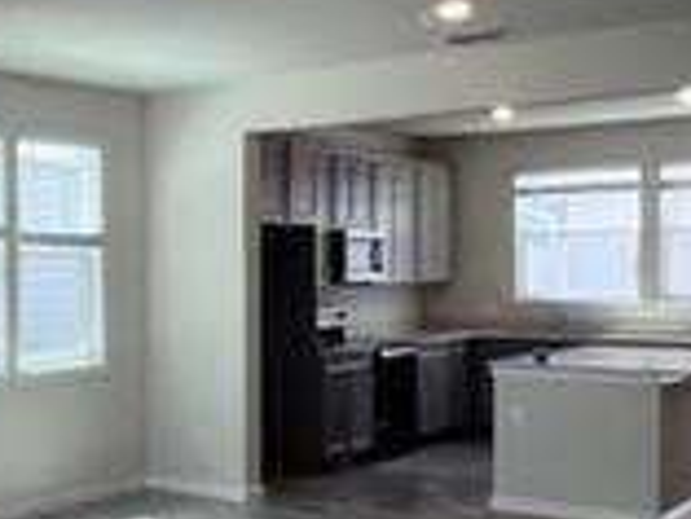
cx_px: -277
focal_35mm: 53
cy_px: 286
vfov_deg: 27.5
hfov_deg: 27.8
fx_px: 1059
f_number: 1.8
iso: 40
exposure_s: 1/99
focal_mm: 1.57
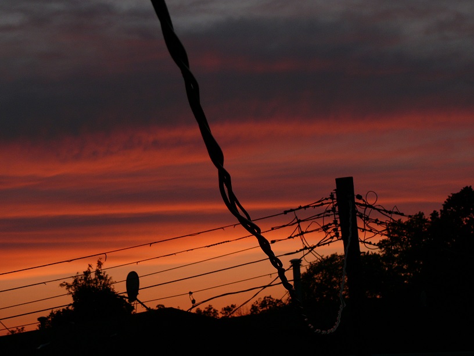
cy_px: 178
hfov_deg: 18.2
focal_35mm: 108
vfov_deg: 13.7
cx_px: 237
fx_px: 1479
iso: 100
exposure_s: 1/125
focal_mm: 20.5
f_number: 3.6
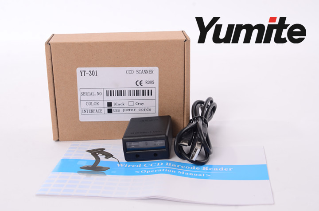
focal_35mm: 60
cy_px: 106
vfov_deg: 22.5
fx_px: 530
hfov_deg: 33.5
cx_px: 160
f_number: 11
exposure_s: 1/125
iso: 100
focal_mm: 40
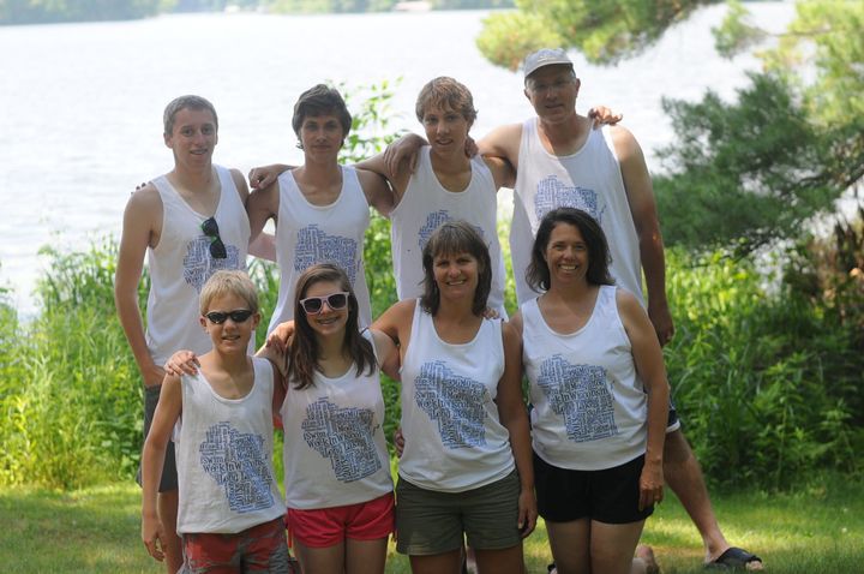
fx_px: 1798
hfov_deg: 27.0
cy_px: 287
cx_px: 432
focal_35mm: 75
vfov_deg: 18.1
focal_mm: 50
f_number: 2.5
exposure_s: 1/640
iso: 200
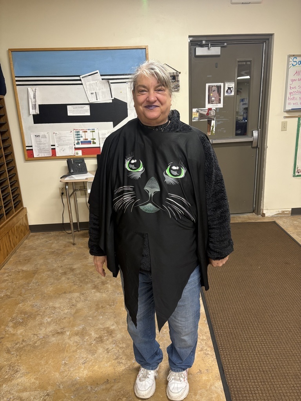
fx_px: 301
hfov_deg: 53.1
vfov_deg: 67.3
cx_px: 150
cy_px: 200
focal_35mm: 26
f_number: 1.6
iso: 200
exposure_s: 1/60
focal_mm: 5.96
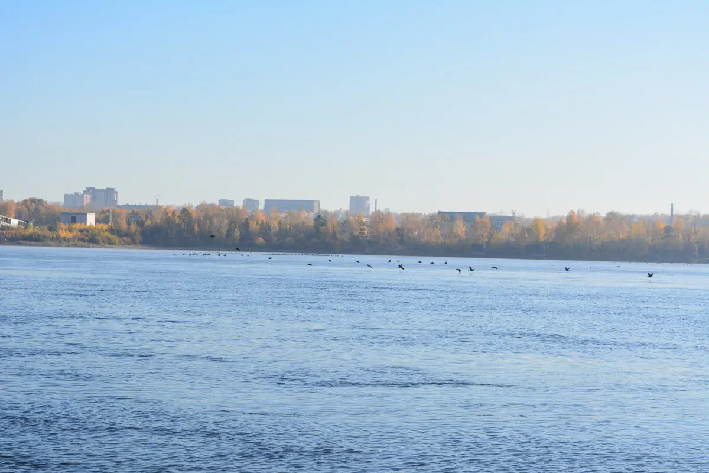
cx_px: 354
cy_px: 236
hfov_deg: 24.6
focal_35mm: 82
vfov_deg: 16.6
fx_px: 1625
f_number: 10
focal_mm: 55
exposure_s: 1/400
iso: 200
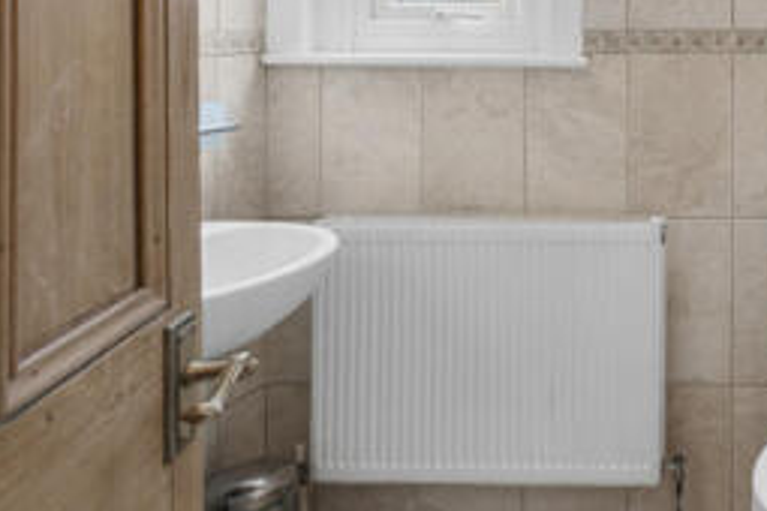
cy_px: 18
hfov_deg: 41.3
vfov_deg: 34.1
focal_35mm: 36
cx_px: 860
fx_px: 767
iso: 200
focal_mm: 14
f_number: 16
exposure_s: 2
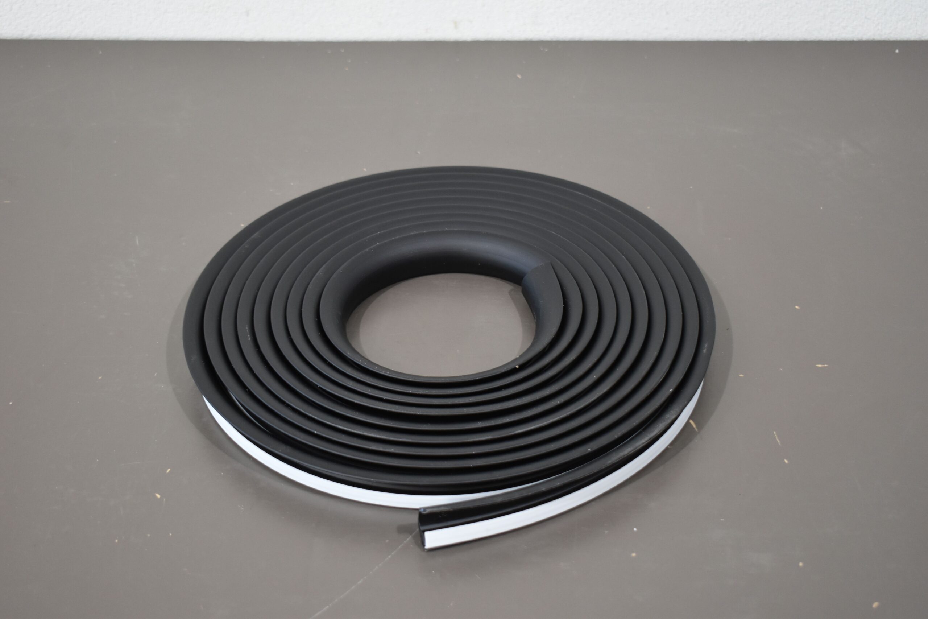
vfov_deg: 23.8
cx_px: 464
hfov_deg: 35.1
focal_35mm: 57
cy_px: 310
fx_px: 1469
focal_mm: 38
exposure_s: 1/125
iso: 800
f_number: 4.8
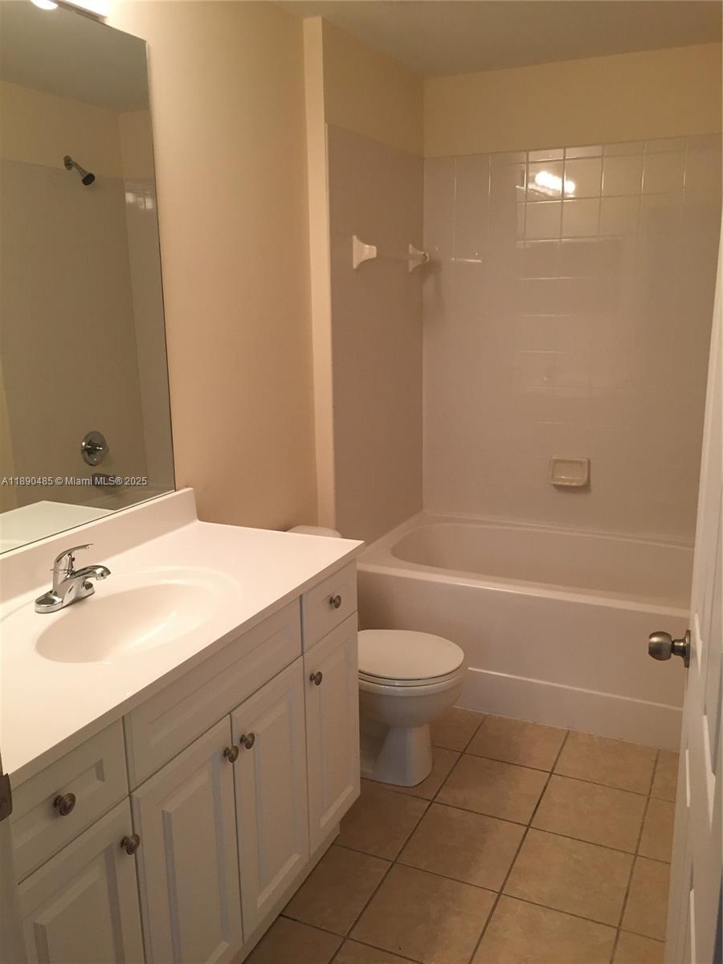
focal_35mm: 29
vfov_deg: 61.7
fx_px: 808
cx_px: 362
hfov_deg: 48.2
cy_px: 482
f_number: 2.2
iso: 32
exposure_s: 1/30
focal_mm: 4.15
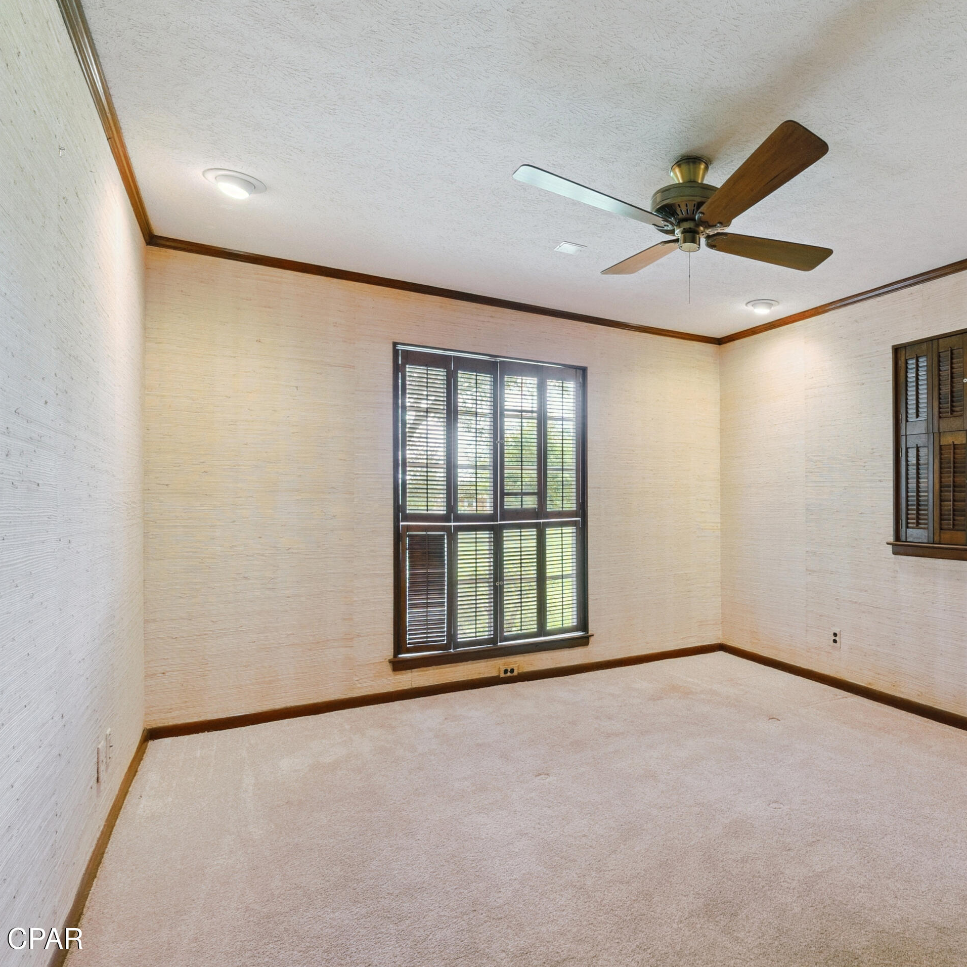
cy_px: 479
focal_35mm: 20
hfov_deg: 71.8
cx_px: 671
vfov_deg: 74.8
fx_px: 632
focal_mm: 10
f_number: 8
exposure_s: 1/13
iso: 400
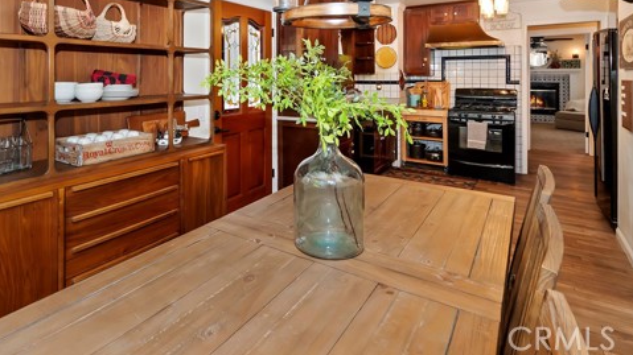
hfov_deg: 83.4
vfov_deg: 50.6
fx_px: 352
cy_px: 76
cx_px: 272
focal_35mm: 21
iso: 400
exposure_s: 1/30
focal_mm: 10
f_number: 8
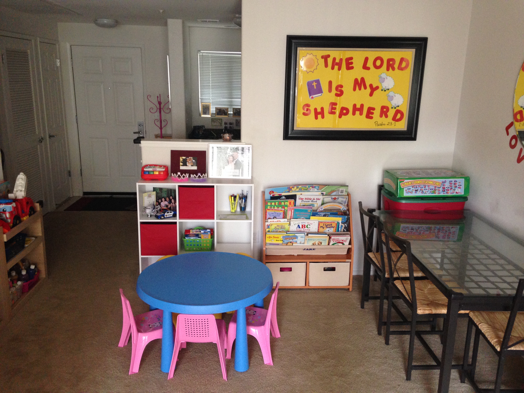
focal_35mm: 33
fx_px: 500
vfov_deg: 42.9
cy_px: 196
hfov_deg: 55.4
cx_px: 262
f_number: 2.4
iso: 200
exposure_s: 1/20
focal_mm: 4.12
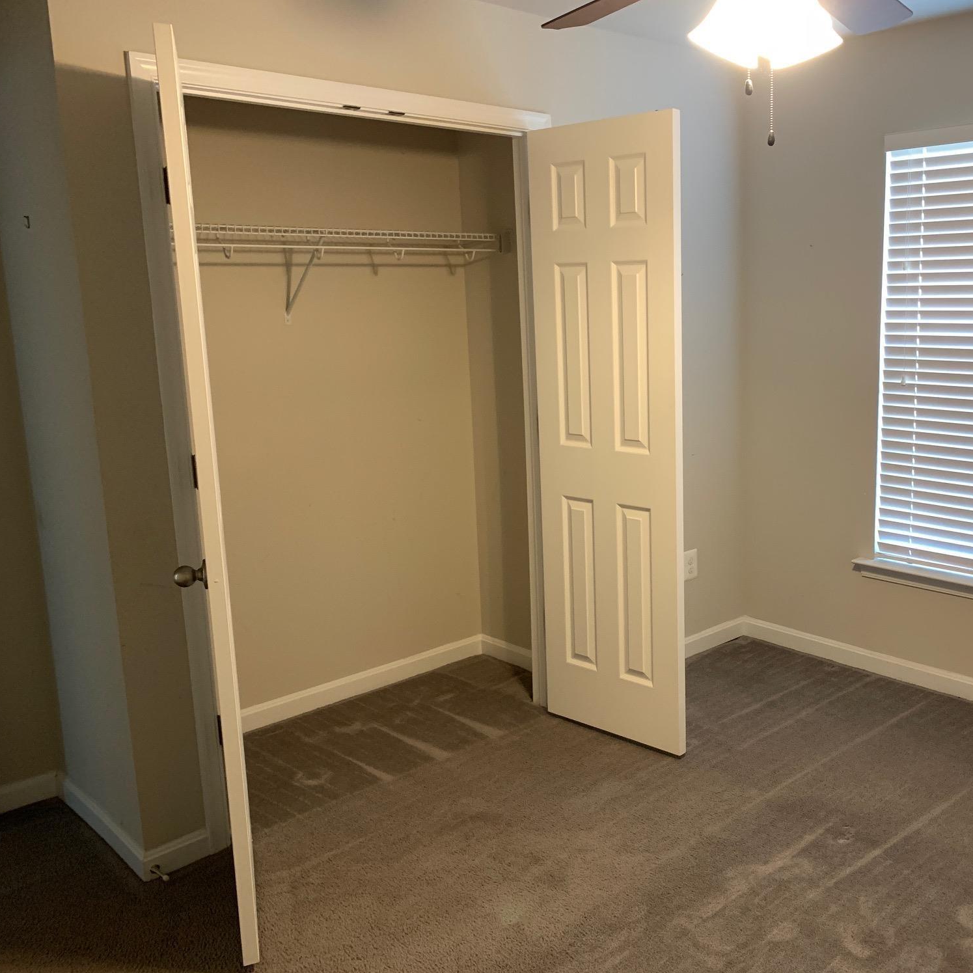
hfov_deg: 51.7
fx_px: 986
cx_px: 637
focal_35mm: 31
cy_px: 482
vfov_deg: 52.5
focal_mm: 4.25
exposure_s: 1/60
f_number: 1.8
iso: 200
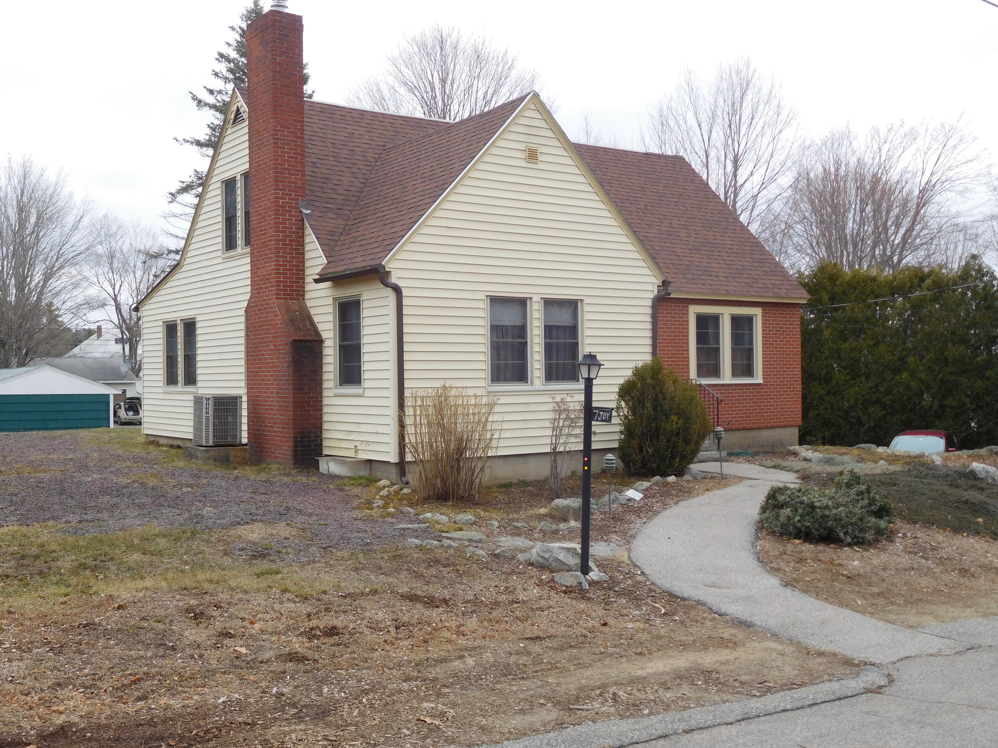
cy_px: 374
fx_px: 1009
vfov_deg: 40.7
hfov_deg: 52.6
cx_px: 499
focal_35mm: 35
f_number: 3.8
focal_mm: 6.2
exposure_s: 1/400
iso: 125
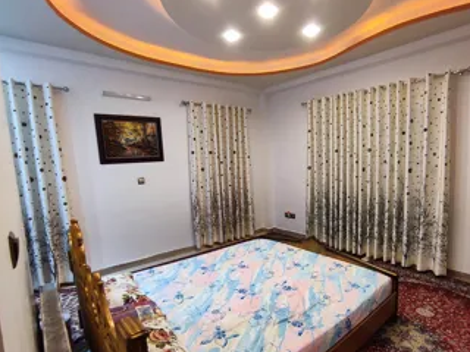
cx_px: 267
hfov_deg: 81.3
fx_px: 272
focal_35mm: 20
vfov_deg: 65.9
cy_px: 191
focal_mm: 1.65
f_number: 2.2
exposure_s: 1/33
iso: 233
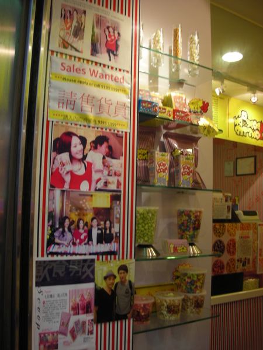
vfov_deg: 52.6
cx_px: 132
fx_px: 355
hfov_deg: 40.7
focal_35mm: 35
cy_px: 175
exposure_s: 1/16
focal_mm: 5.8
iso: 50
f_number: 3
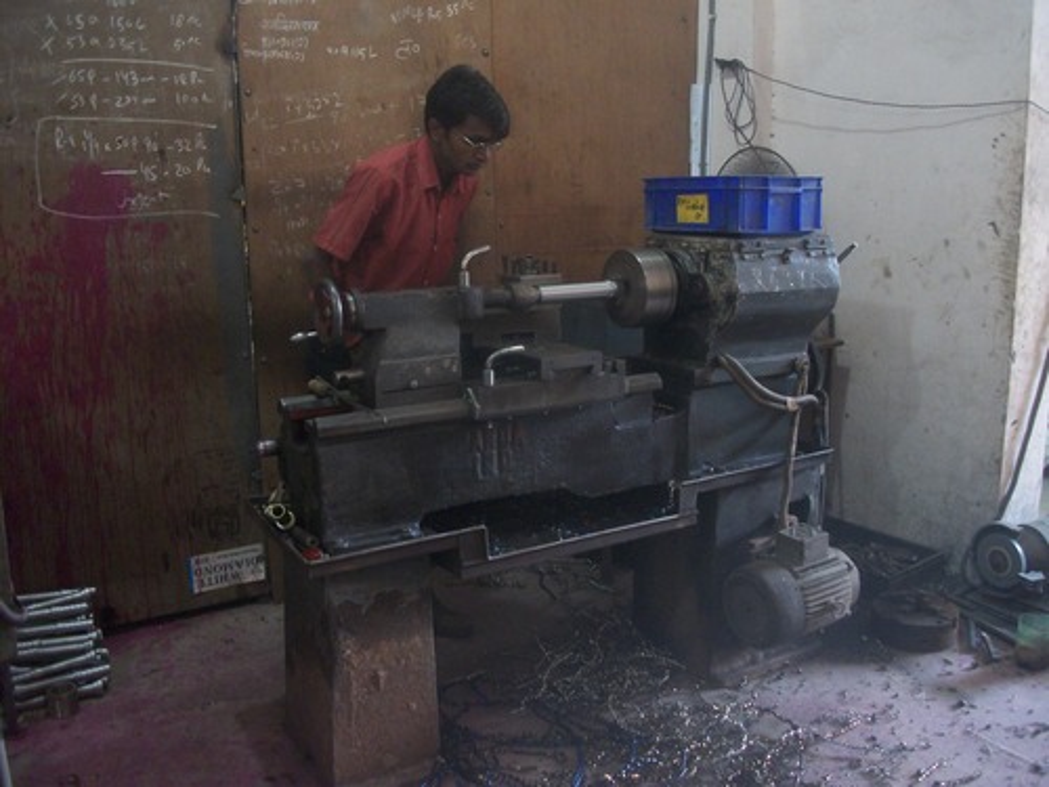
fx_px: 970
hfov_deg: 56.8
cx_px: 524
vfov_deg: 44.2
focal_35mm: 32
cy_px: 394
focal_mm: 5.7
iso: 250
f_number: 2.9
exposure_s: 1/8
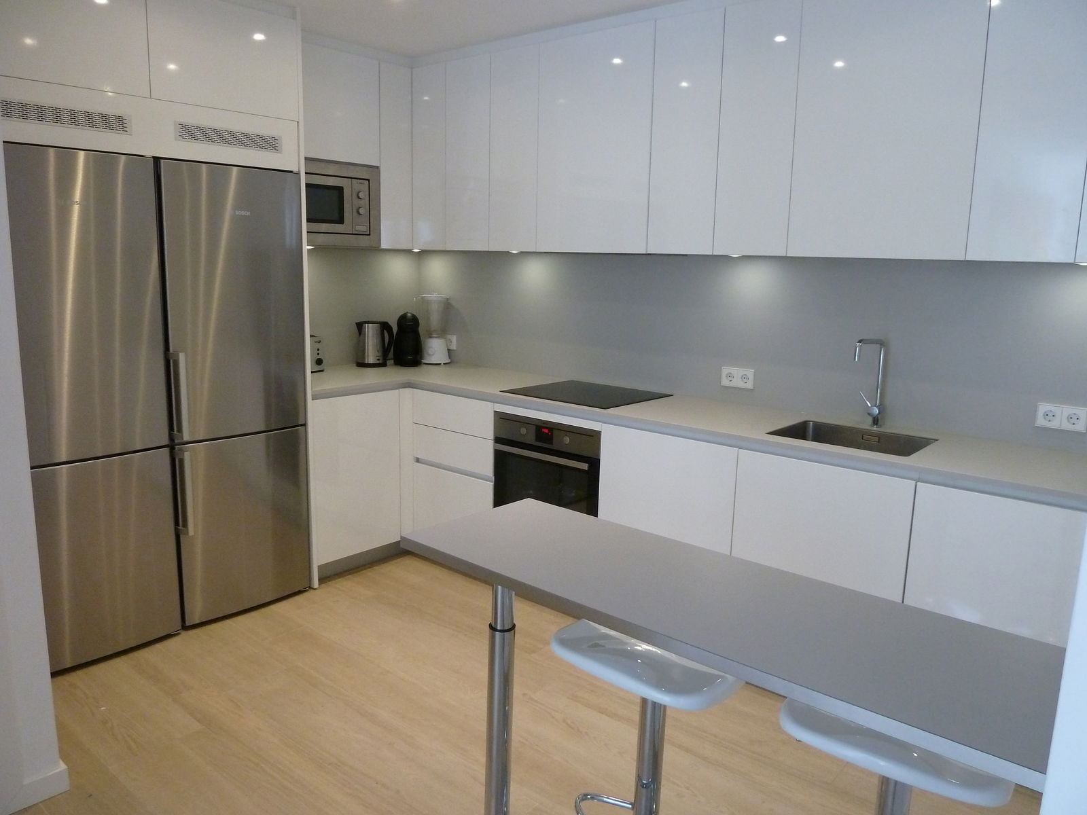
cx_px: 544
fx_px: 785
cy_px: 408
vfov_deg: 54.9
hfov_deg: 69.4
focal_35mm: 25
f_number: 3.3
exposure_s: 1/30
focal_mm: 4.1
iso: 400
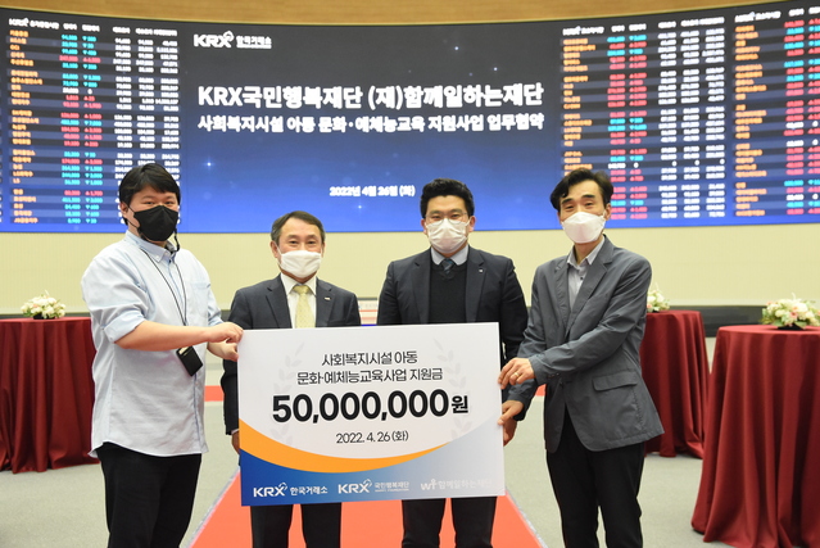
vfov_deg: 28.1
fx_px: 1094
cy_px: 274
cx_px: 410
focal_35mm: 48
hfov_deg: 41.1
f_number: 3.5
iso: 2200
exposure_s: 1/125
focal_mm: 32
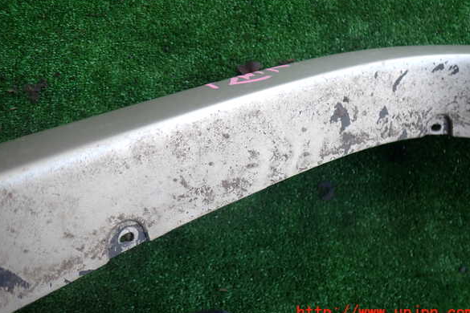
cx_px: 237
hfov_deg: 58.7
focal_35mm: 32
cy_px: 143
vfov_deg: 41.1
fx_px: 418
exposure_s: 1/125
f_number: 2.3
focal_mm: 5.4
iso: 160
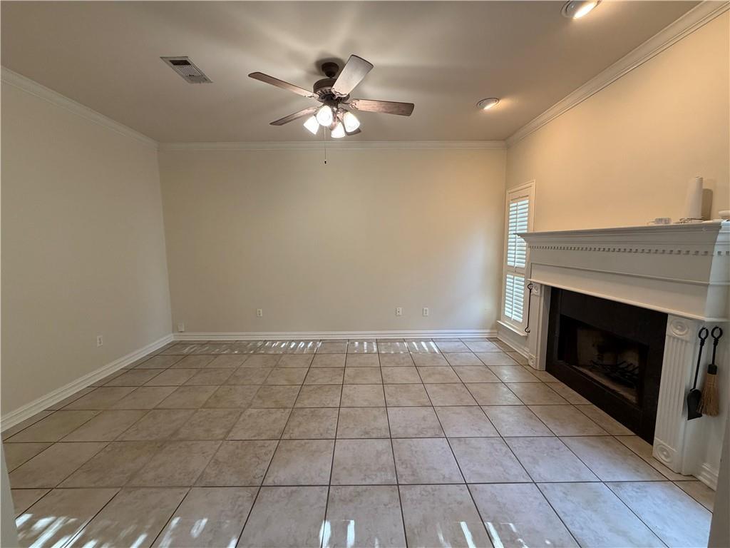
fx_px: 295
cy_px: 274
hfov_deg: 102.1
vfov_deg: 85.7
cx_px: 365
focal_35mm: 14
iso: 320
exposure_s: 1/120
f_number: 2.2
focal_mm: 2.22
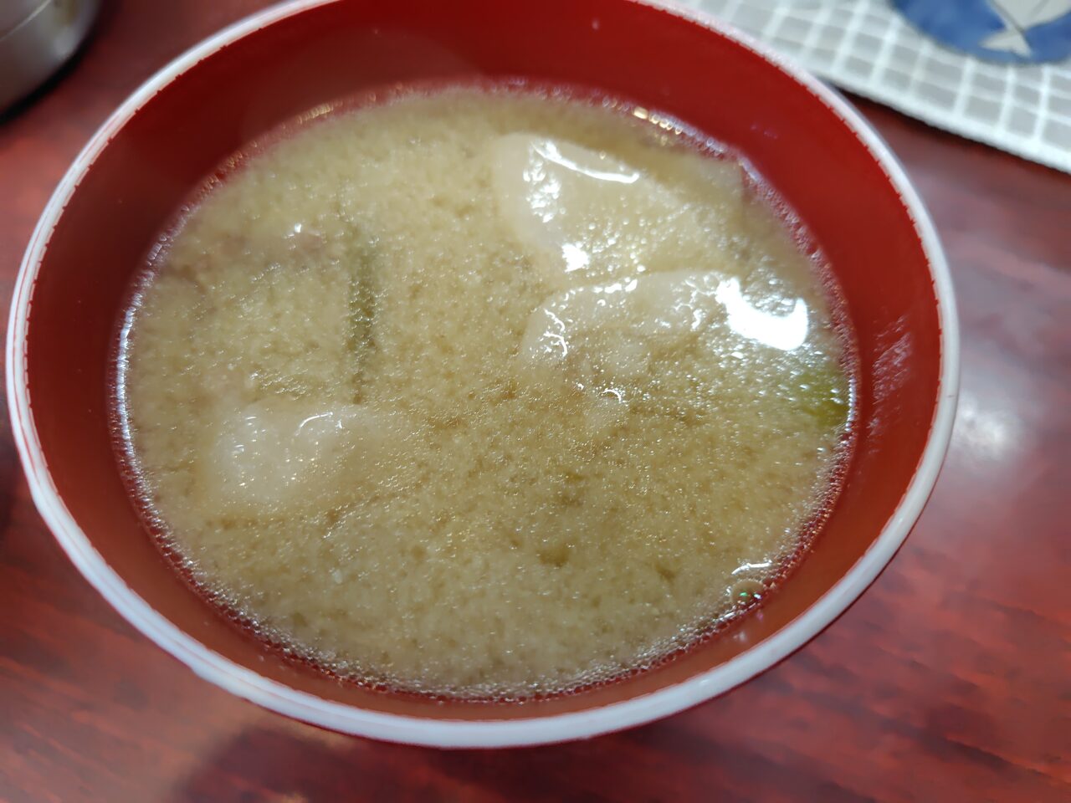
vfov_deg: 58.9
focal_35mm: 23
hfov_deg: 73.9
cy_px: 402
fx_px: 712
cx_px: 536
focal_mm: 5.6
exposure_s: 1/50
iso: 640
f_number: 1.9
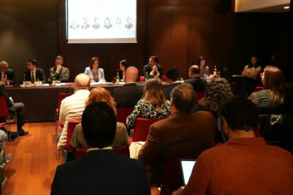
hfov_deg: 46.2
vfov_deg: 32.6
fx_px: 334
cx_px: 84
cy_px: 97
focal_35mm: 41
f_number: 4
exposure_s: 1/160
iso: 5000
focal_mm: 18
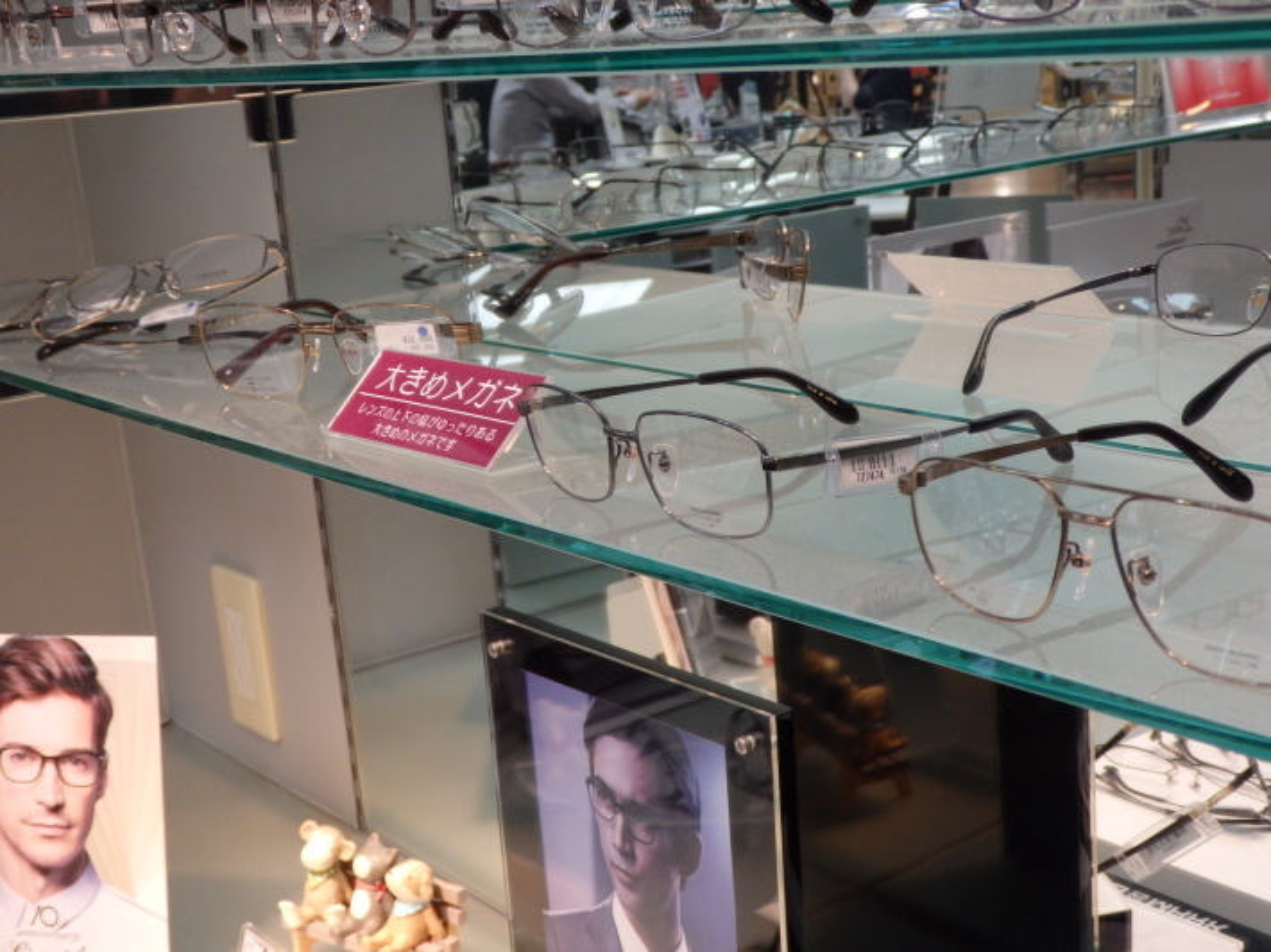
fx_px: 1799
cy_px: 476
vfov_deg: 29.7
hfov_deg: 38.9
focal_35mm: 49
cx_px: 636
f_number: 4
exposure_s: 1/80
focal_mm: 8.9
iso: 400
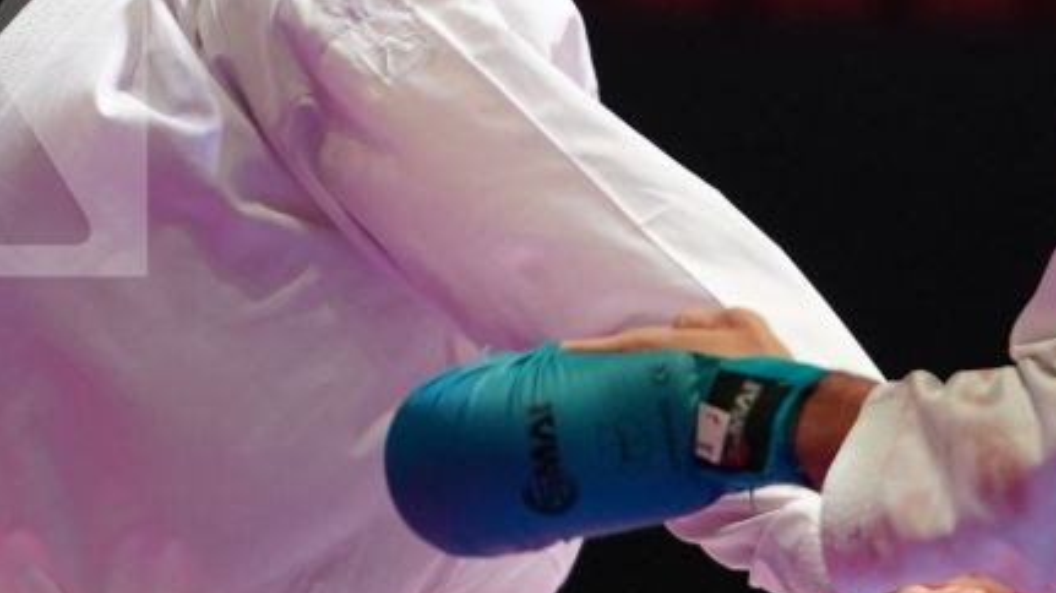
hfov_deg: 2.5
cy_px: 54
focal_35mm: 867
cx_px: 750
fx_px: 24266
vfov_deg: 1.4
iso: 2000
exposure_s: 1/1000
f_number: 2.8
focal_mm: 198
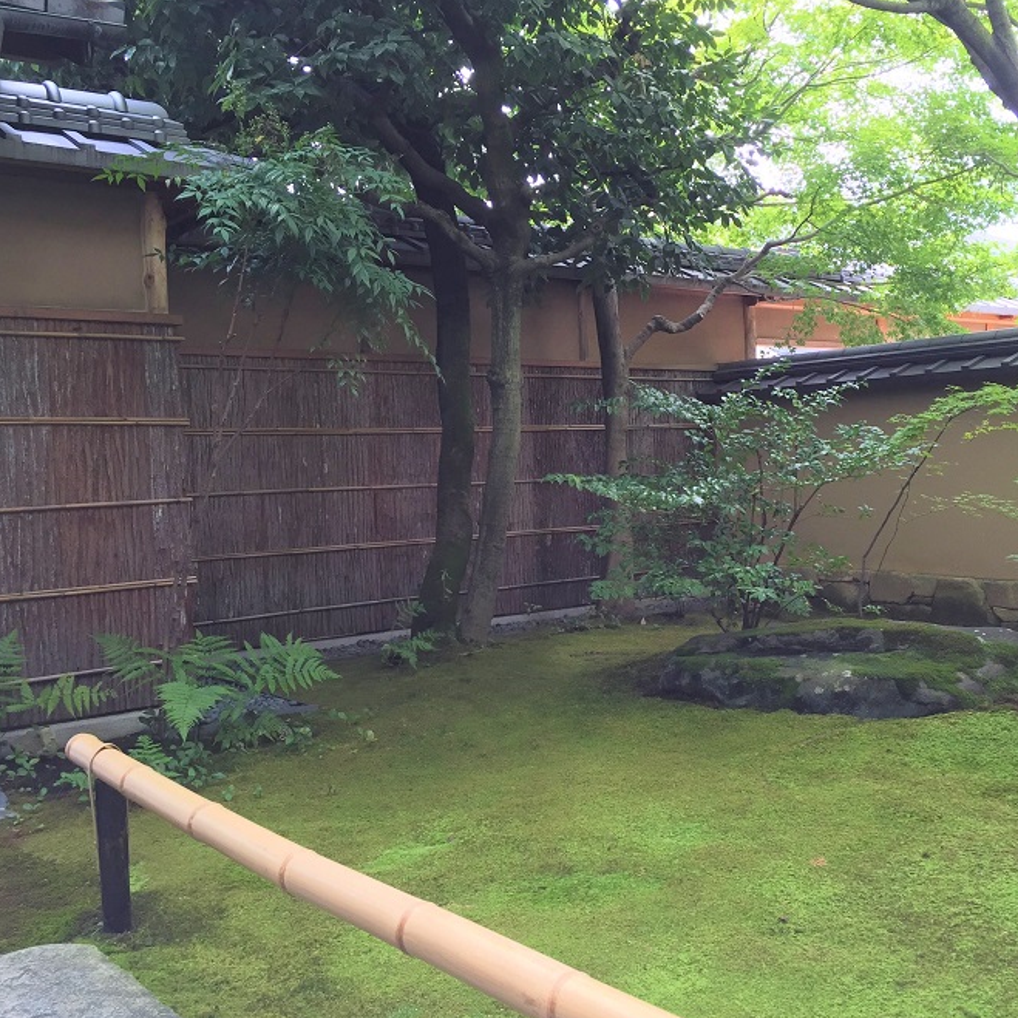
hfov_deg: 46.8
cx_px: 630
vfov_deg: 47.2
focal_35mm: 35
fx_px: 1165
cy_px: 509
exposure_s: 1/60
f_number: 2.2
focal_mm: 4.15
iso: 40
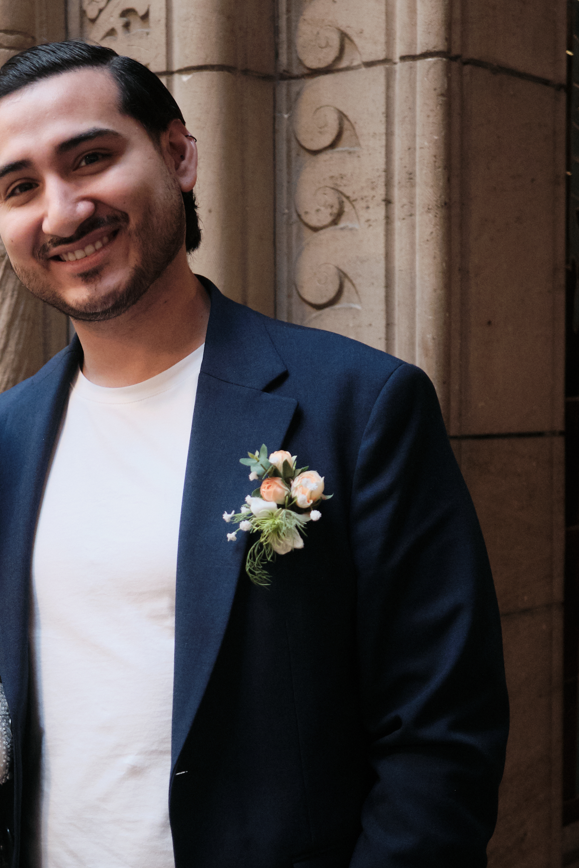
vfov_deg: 28.4
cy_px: 525
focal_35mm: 71
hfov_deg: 18.7
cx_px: 12
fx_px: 1713
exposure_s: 1/160
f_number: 1.4
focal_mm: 23
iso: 1250
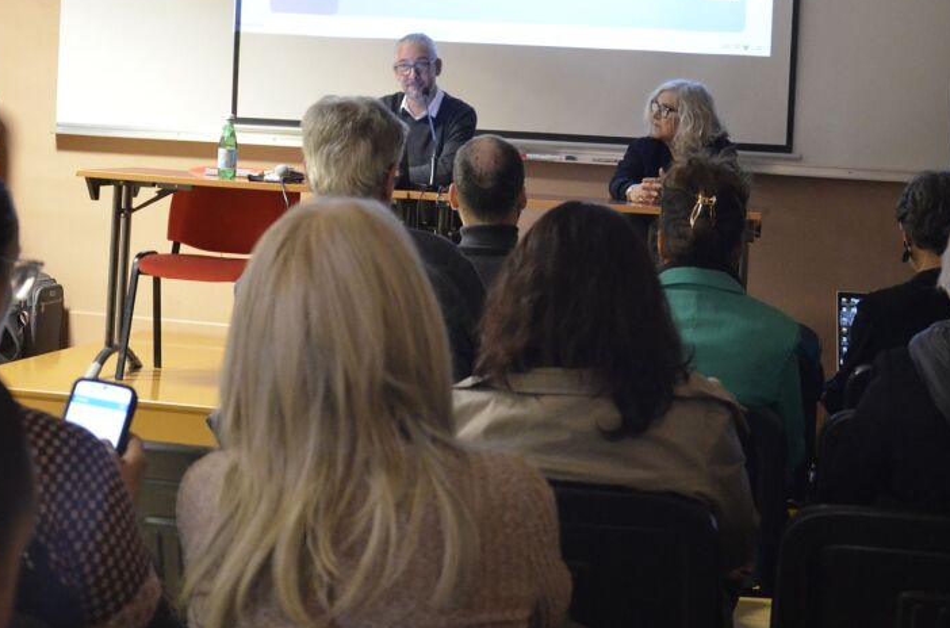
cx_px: 514
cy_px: 223
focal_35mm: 78
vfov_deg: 17.4
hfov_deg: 26.0
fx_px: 2053
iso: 3200
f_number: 4.2
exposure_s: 1/20
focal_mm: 34
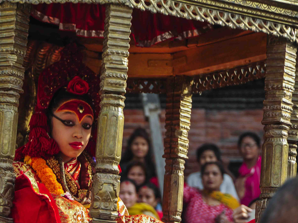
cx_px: 92
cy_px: 133
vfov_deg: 8.7
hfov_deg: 11.6
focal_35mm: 170
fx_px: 1463
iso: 200
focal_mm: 120
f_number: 5.6
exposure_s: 1/125
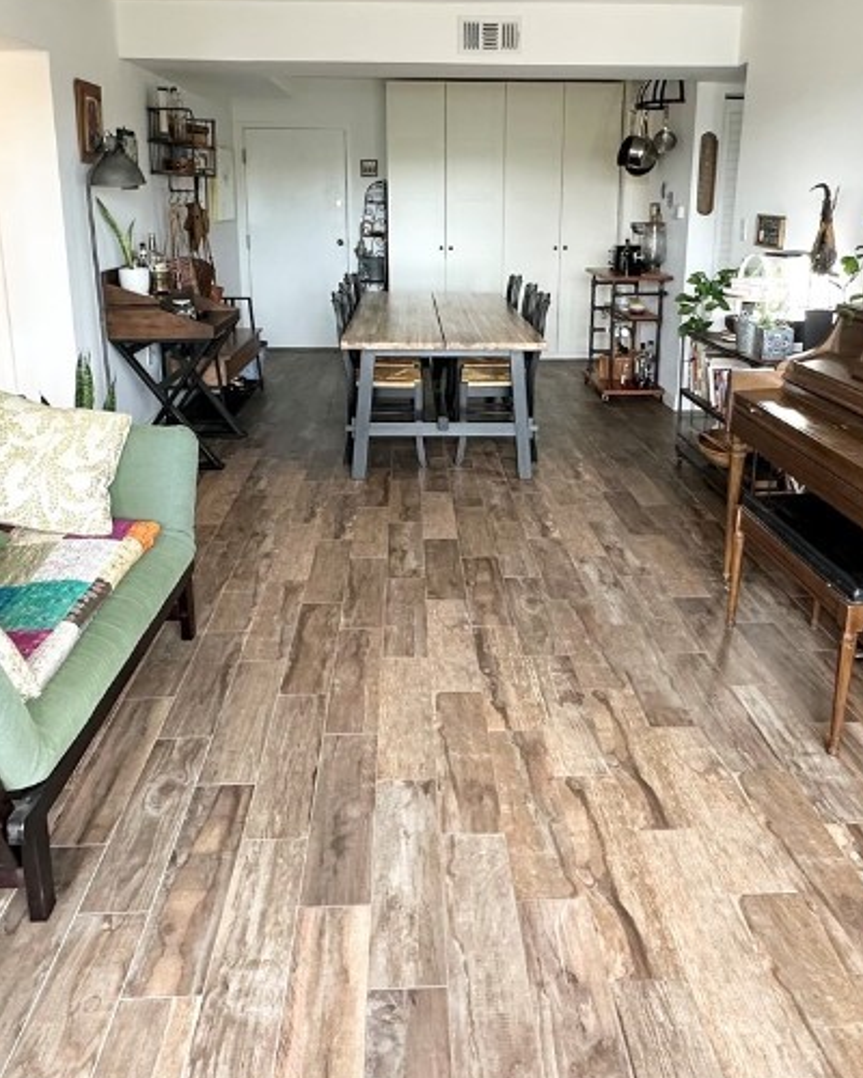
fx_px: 894
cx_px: 447
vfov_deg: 61.5
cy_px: 416
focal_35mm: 28
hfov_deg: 51.5
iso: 250
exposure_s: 1/120
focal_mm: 2.22
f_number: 2.2
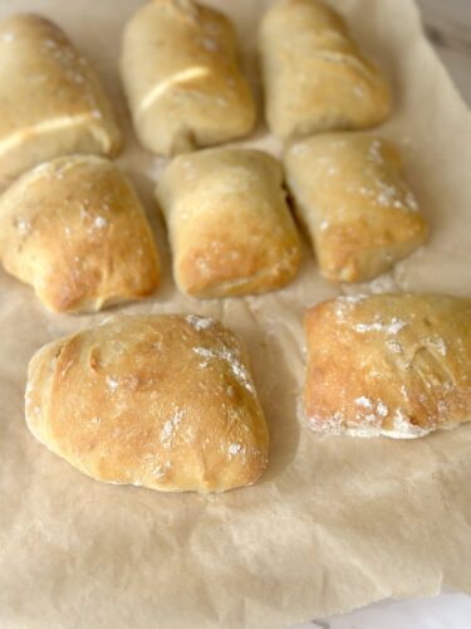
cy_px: 314
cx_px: 236
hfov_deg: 30.3
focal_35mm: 48
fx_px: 871
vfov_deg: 39.7
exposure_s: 1/894
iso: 80
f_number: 1.78
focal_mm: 6.86
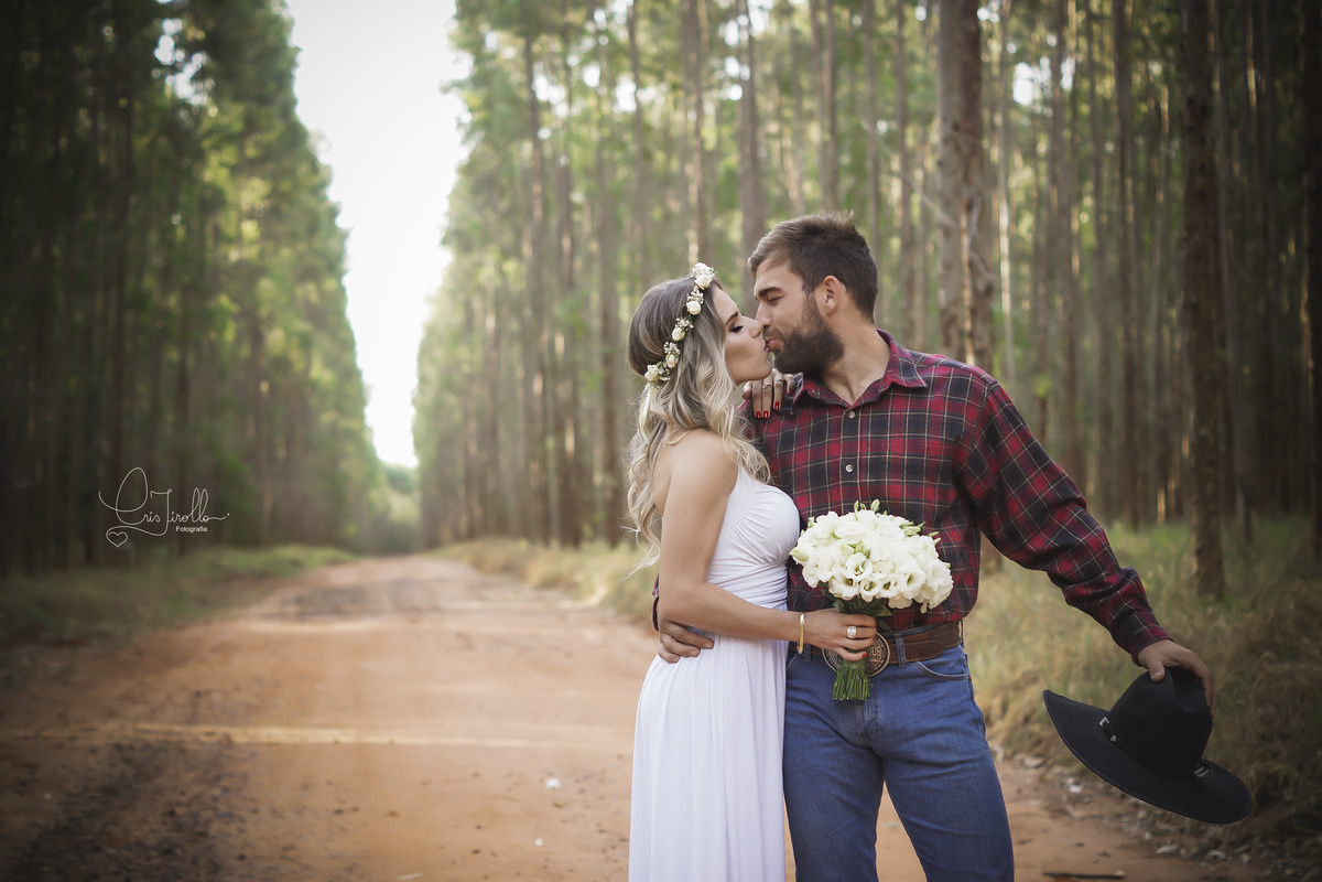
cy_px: 441
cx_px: 661
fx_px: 2754
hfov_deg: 27.0
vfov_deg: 18.2
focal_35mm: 75
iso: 160
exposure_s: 1/200
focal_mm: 50
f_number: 2.2
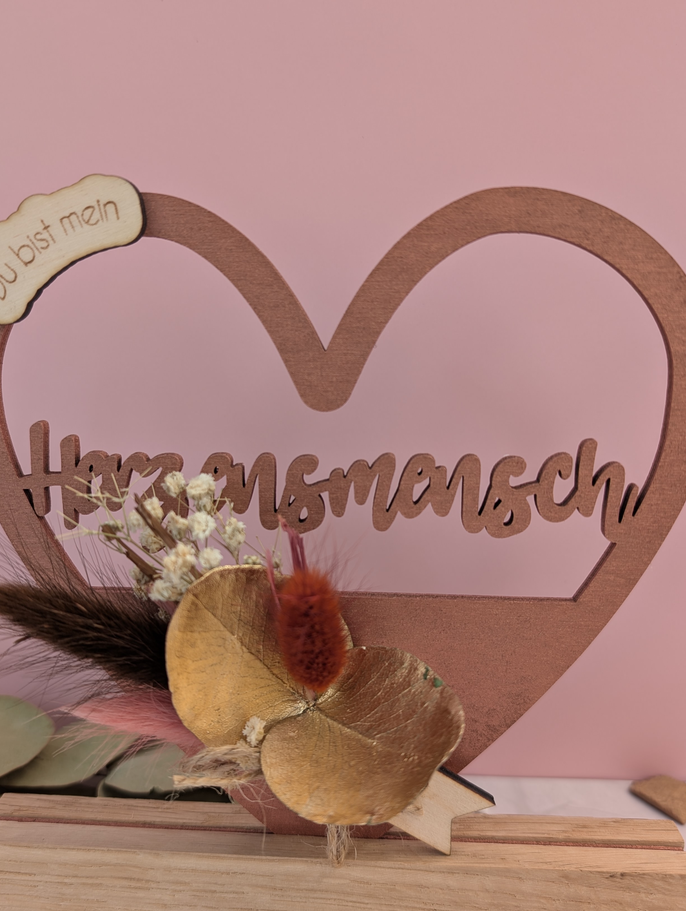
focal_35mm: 30
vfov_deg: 59.8
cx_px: 318
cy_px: 498
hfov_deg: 46.9
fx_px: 791
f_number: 1.68
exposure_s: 1/42
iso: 18
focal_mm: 6.9
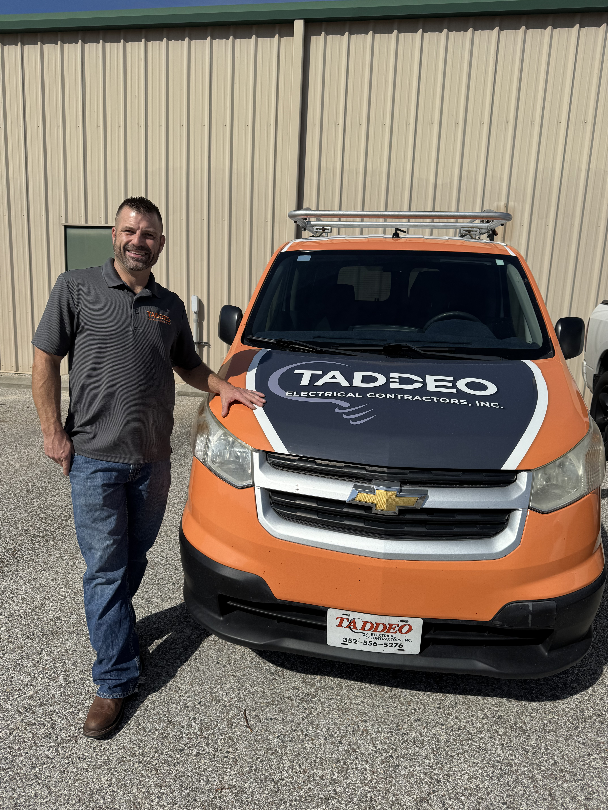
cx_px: 304
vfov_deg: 71.6
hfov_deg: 56.8
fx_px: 562
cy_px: 405
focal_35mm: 24
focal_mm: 6.76
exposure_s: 1/10417
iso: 80
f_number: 1.78
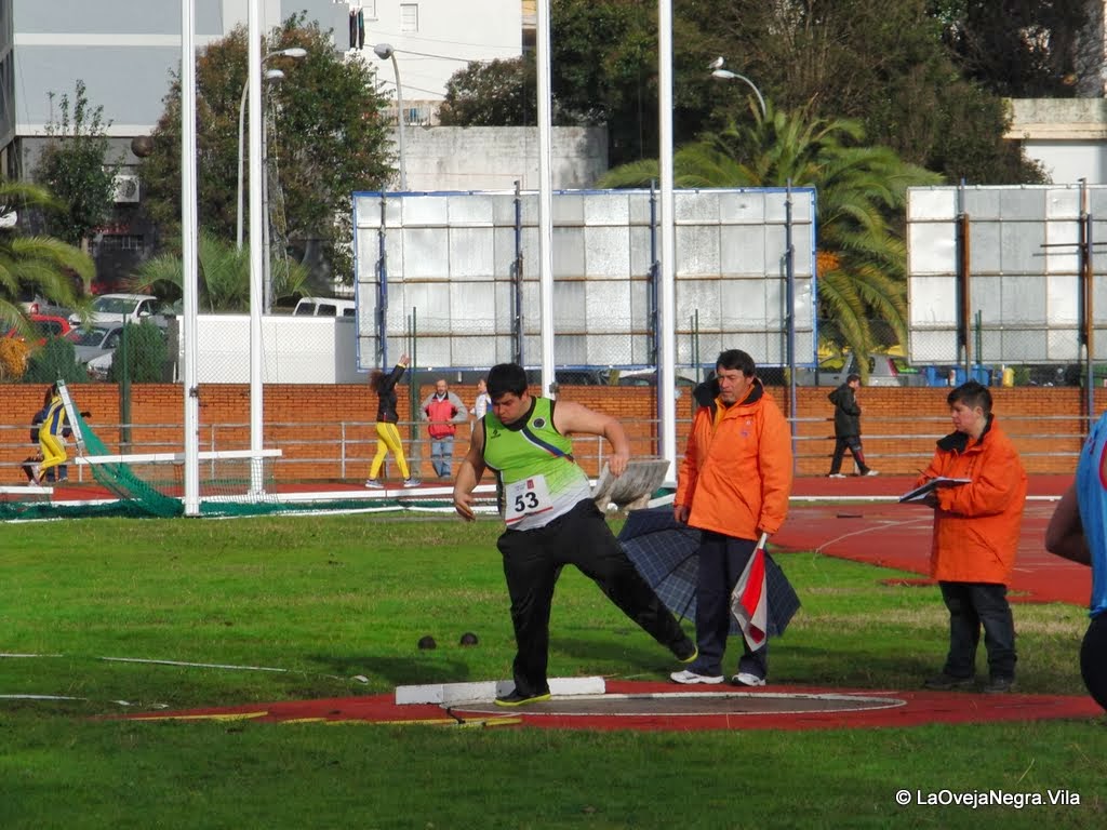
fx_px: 6364
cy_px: 415
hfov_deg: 9.9
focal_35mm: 199
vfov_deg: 7.5
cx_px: 554
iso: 100
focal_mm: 35.1
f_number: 5.5
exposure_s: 1/800
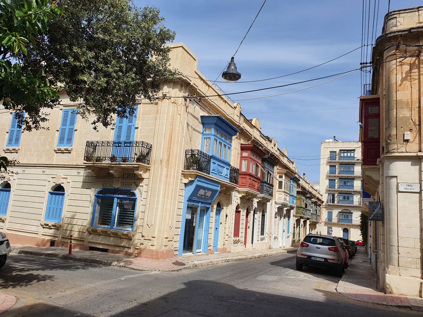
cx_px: 212
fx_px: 318
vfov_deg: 53.0
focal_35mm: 26
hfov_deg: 67.3
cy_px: 158
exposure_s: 1/1900
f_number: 2.4
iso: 50
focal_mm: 4.32
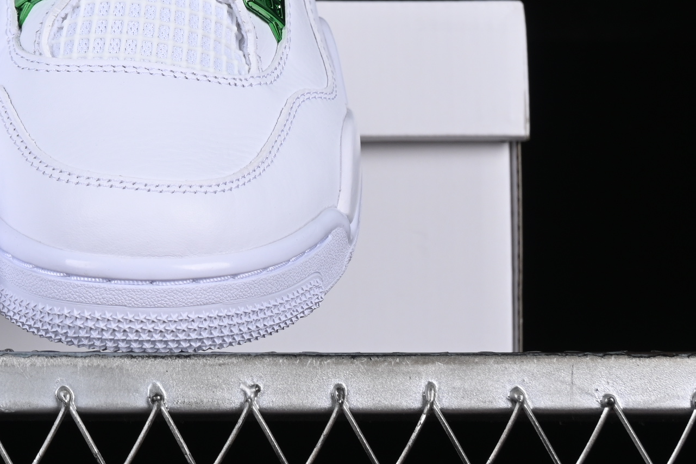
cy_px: 55
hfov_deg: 12.4
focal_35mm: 163
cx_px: -39
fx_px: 3151
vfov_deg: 8.4
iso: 160
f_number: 9
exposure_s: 1/80
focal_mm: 50
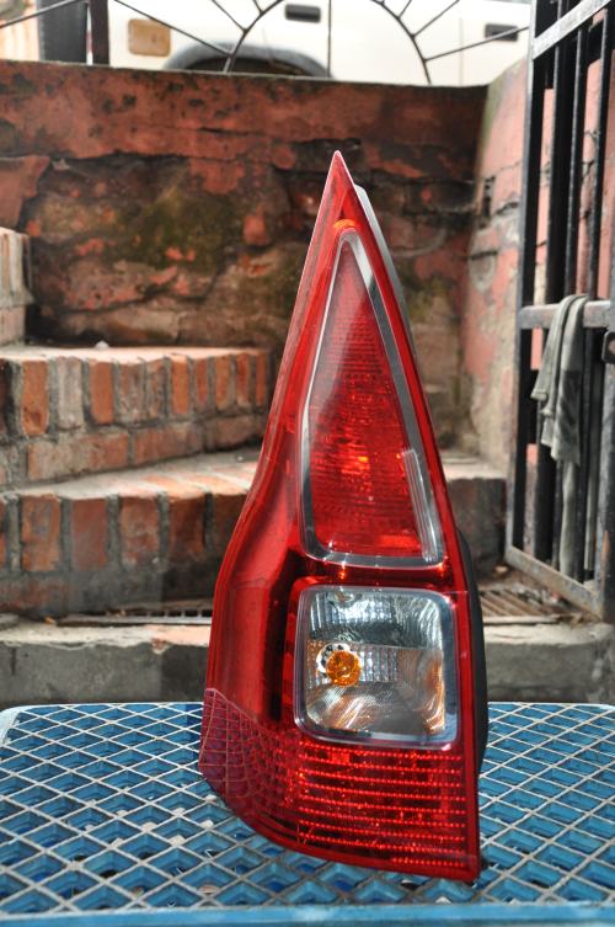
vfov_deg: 43.7
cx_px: 308
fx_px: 1156
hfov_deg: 29.8
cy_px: 464
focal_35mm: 45
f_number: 4.2
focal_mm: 30
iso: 800
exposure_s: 1/60
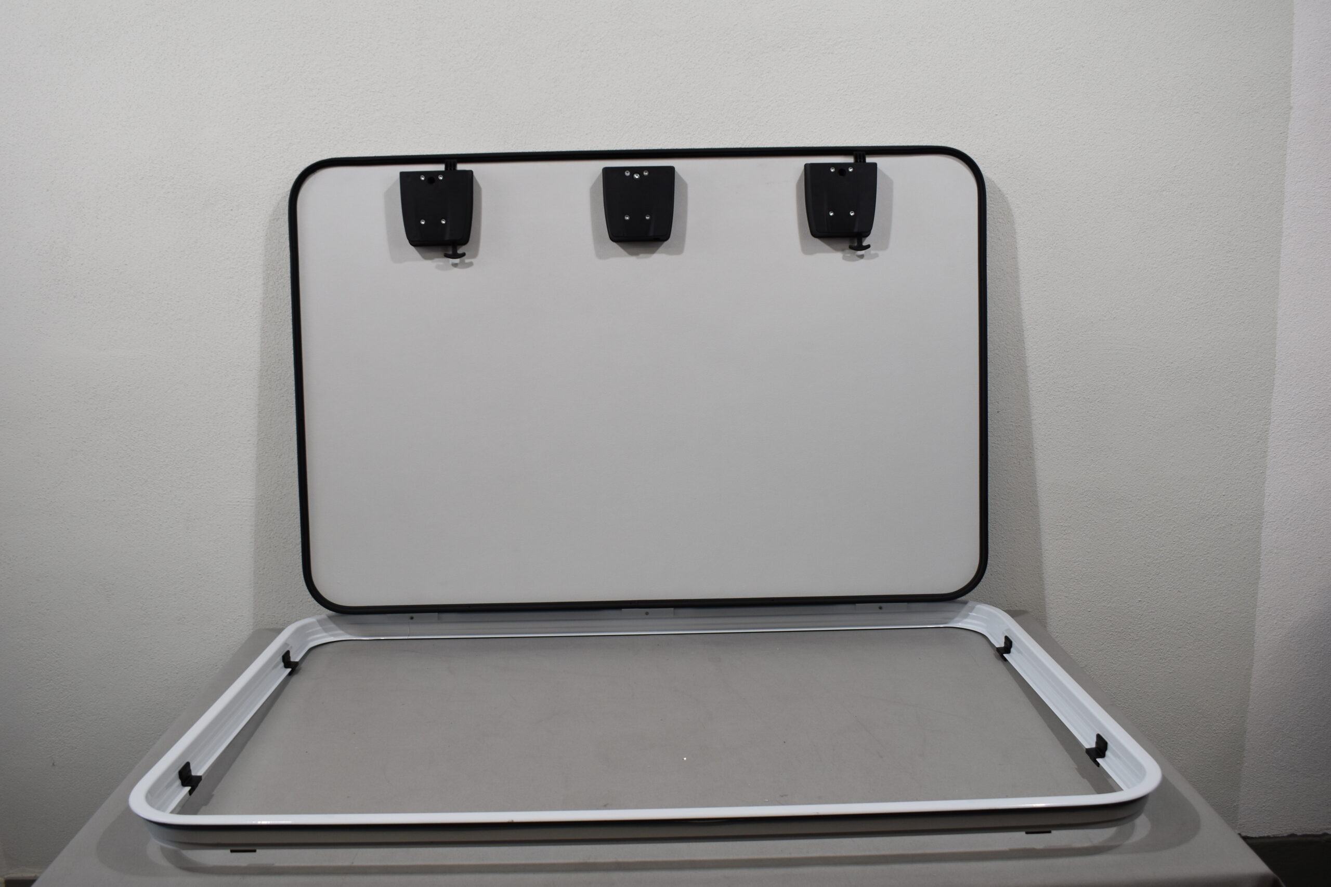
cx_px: 666
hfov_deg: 57.2
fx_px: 1220
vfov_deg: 40.0
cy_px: 444
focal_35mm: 33
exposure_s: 1/125
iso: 360
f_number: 5.6
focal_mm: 22
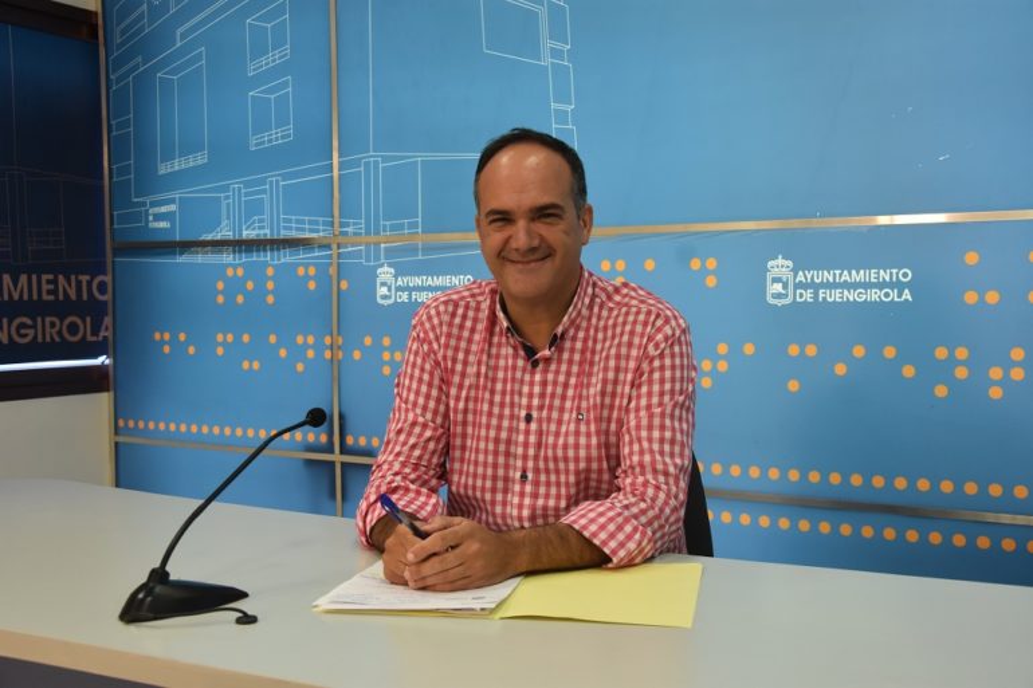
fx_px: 1205
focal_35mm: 42
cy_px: 344
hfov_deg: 46.4
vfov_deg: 31.9
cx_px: 516
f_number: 5.6
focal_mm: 28
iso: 800
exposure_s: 1/125
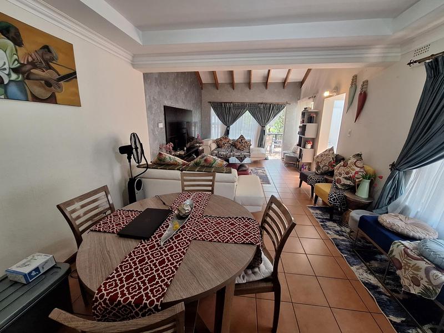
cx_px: 222
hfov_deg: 106.2
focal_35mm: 13
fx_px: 167
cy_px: 166
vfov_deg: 89.9
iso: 125
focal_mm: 1.74
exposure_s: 1/50
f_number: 2.2
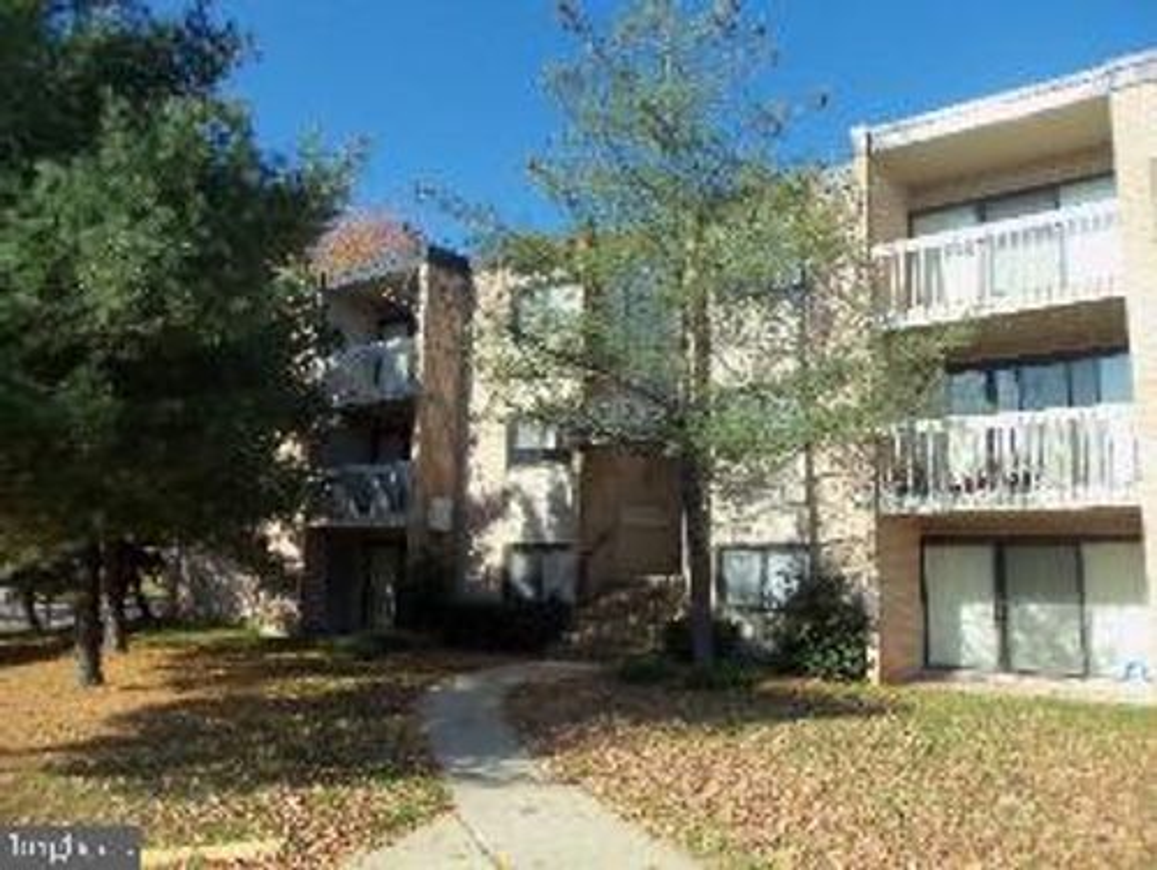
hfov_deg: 61.6
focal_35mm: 29
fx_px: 970
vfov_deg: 48.3
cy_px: 435
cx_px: 578
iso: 80
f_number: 3.4
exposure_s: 1/500
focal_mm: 5.2
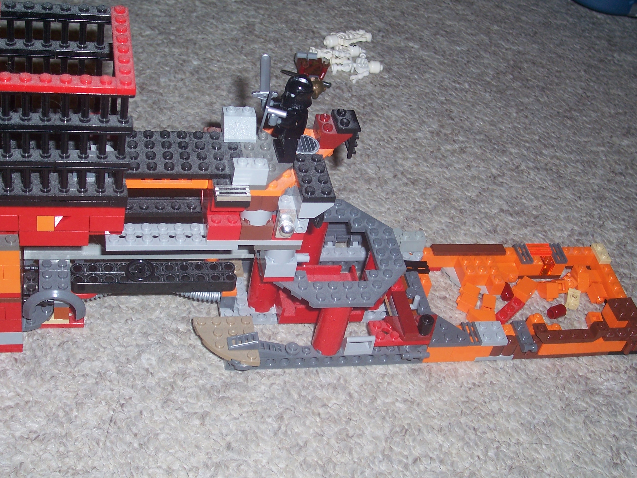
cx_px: 318
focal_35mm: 53
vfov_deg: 27.5
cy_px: 239
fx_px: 975
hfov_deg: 36.2
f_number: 3.4
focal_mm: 8.6
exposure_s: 1/60
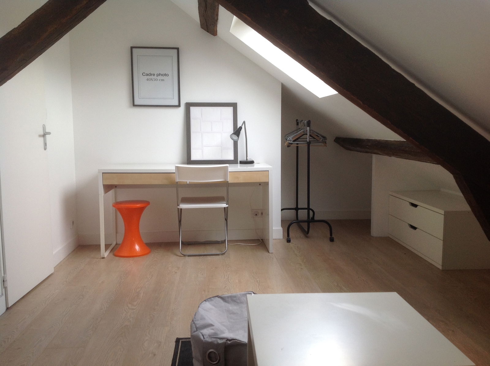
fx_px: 495
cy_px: 183
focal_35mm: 35
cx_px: 245
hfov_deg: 52.7
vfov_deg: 40.6
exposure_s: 1/131
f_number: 2.4
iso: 50
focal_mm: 4.28
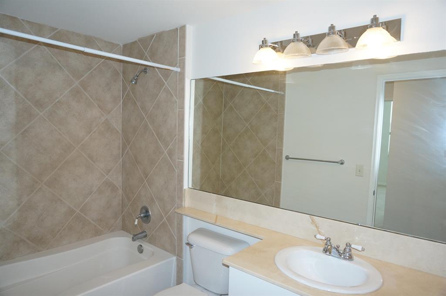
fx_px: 297
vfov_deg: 53.0
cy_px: 148
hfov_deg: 73.8
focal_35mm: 24
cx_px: 223
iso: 640
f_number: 4
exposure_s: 1/160
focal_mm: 16
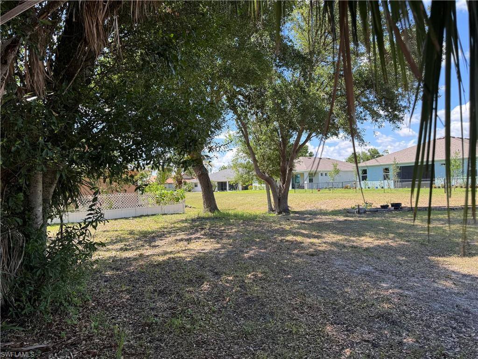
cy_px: 180
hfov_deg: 71.6
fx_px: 331
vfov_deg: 56.8
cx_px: 239
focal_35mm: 24
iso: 80
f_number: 1.78
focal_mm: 6.76
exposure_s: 1/1010
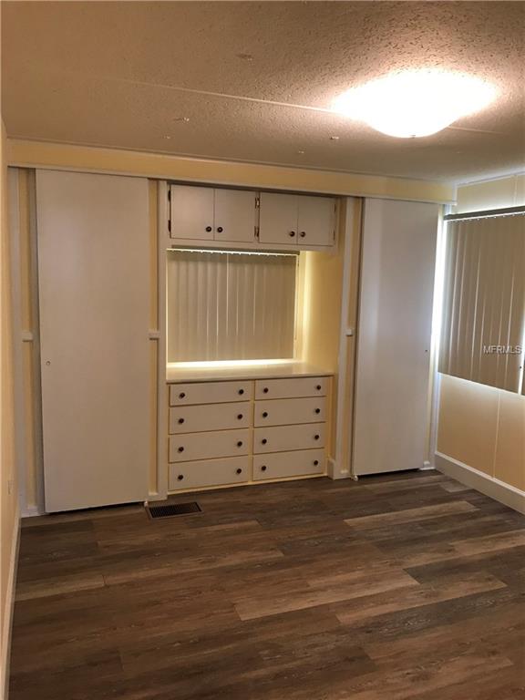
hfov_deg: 49.7
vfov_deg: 63.4
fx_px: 566
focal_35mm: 28
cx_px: 262
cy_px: 350
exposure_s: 1/20
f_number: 1.8
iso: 32
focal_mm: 3.99
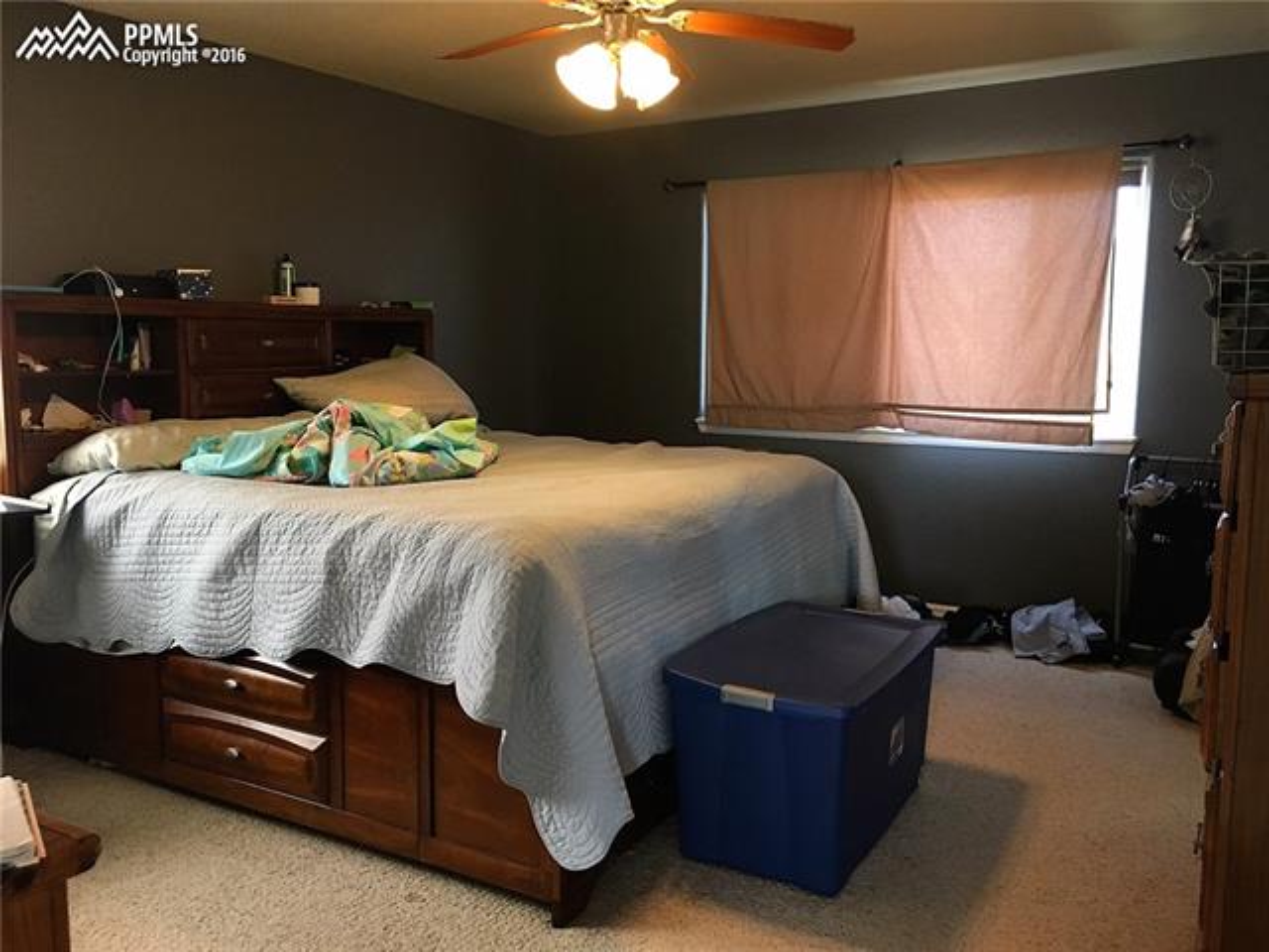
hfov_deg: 61.7
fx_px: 1063
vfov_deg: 48.2
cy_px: 476
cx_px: 634
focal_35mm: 29
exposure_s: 1/30
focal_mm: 4.15
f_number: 2.2
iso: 125
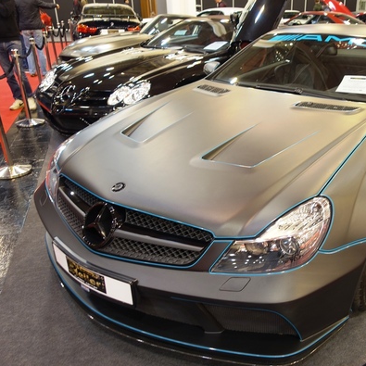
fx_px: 371
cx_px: 258
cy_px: 182
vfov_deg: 52.5
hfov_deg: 51.1
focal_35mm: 31
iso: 125
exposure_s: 1/30
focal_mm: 8.8
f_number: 2.2
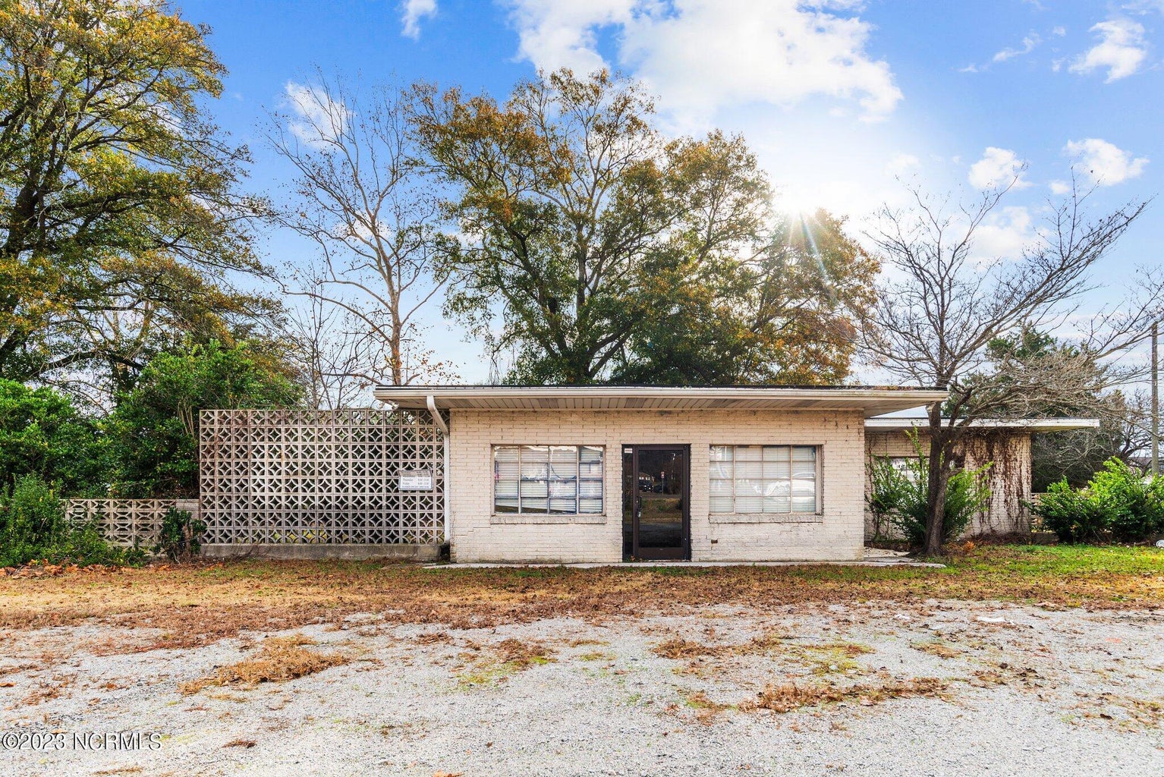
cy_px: 388
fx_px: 647
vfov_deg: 62.0
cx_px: 582
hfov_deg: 84.0
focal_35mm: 20
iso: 100
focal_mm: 20
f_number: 8
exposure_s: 1/160
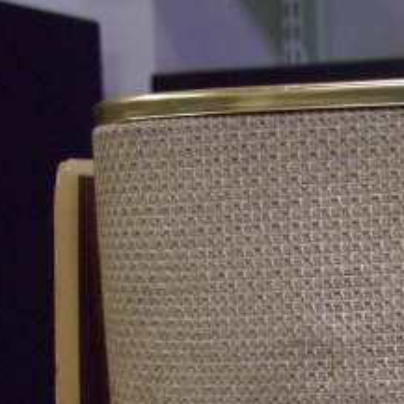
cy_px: 413
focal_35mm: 99
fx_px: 1307
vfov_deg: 17.1
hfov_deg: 16.5
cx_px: 538
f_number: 2.8
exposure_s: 1/125
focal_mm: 7.9
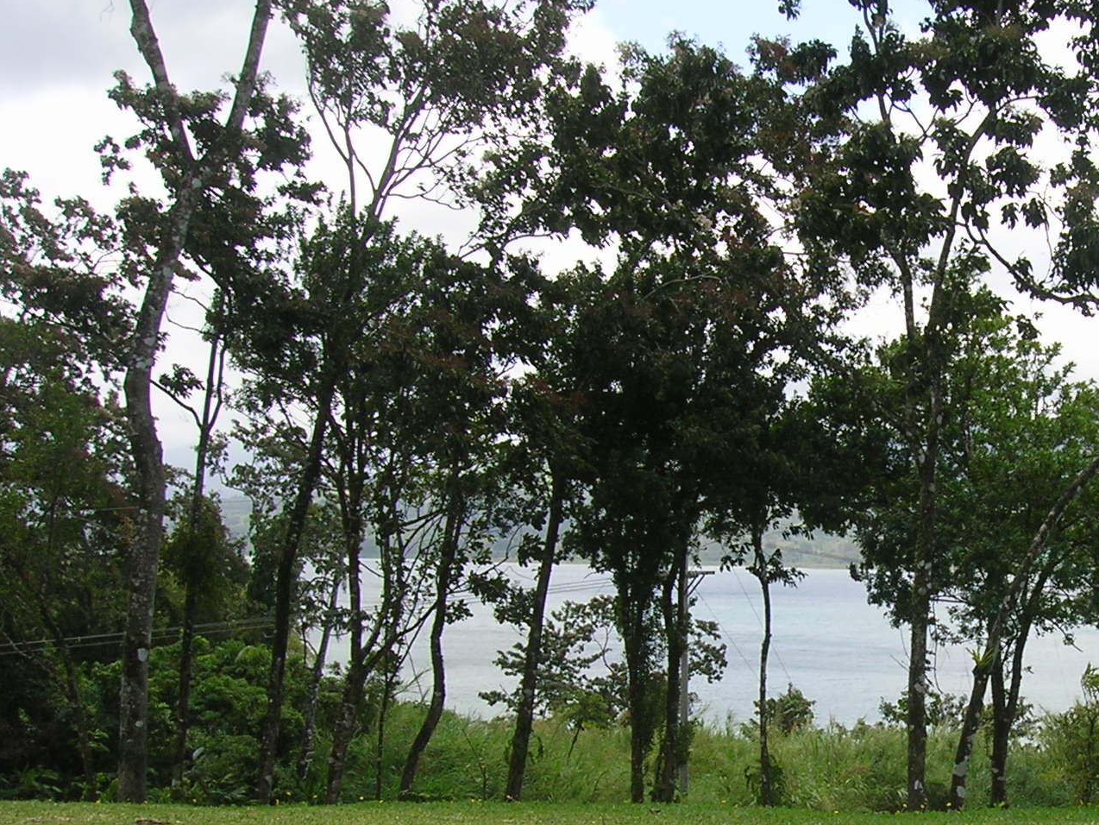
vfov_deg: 23.8
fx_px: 1937
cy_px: 605
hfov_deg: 30.4
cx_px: 964
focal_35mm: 61
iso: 50
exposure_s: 1/264
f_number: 4.9
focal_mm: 5.7
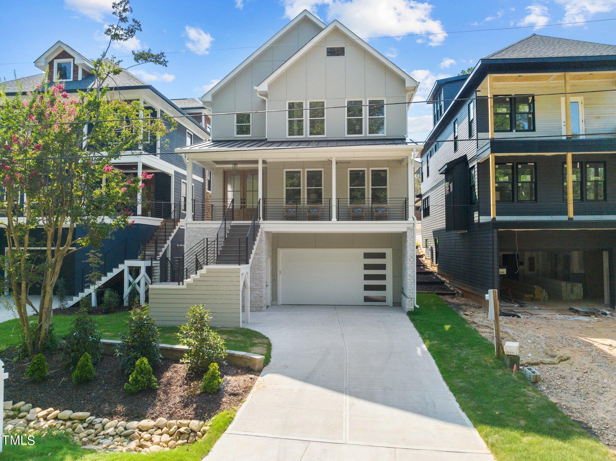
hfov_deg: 71.6
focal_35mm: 24
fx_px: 427
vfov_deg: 56.8
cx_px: 308
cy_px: 230
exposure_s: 1/1000
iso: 410
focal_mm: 12.29
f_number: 2.8
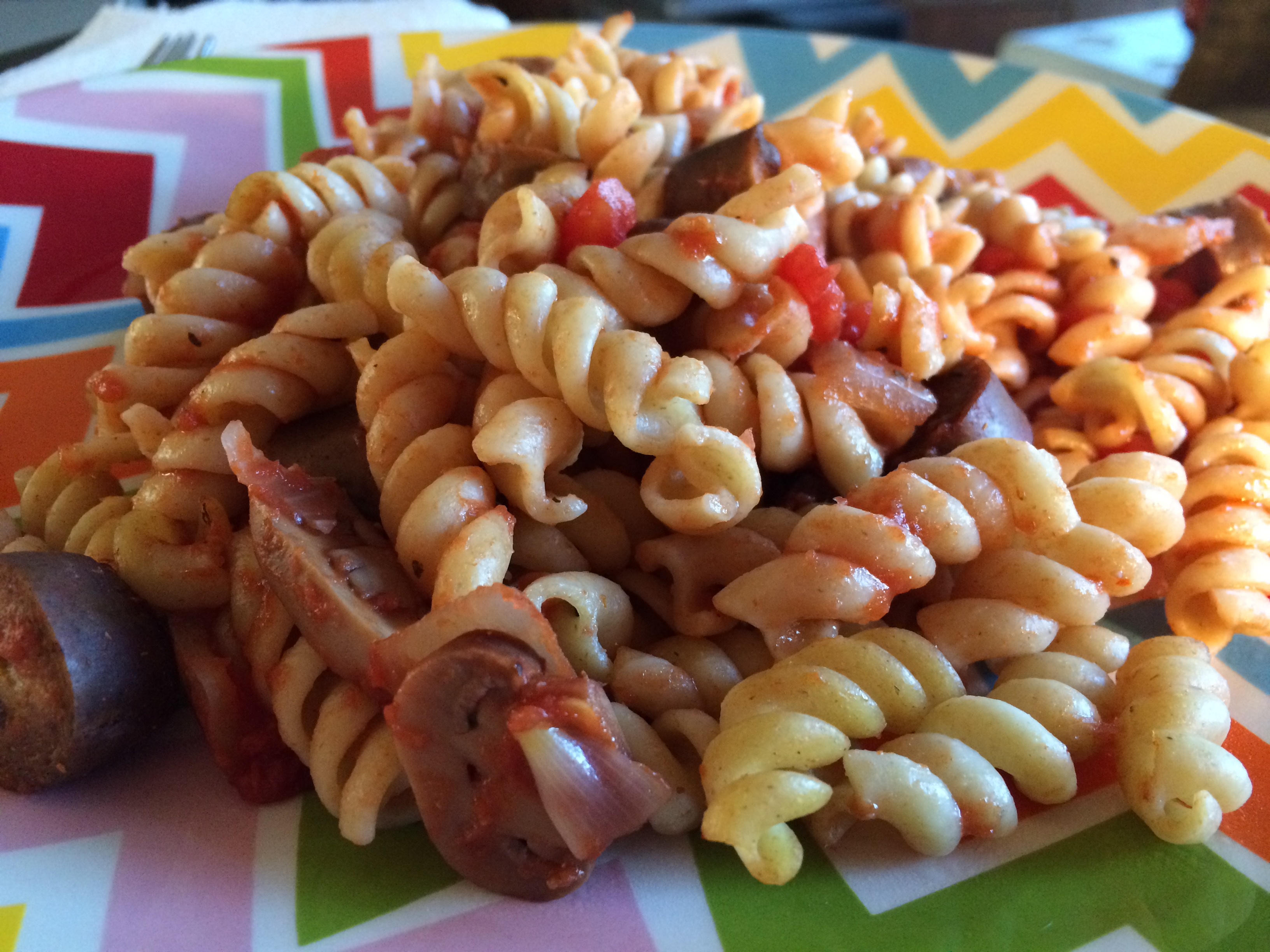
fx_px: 1064
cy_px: 476
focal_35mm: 29
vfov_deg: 48.2
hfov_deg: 61.7
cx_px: 635
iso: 320
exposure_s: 1/30
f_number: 2.2
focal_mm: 4.15
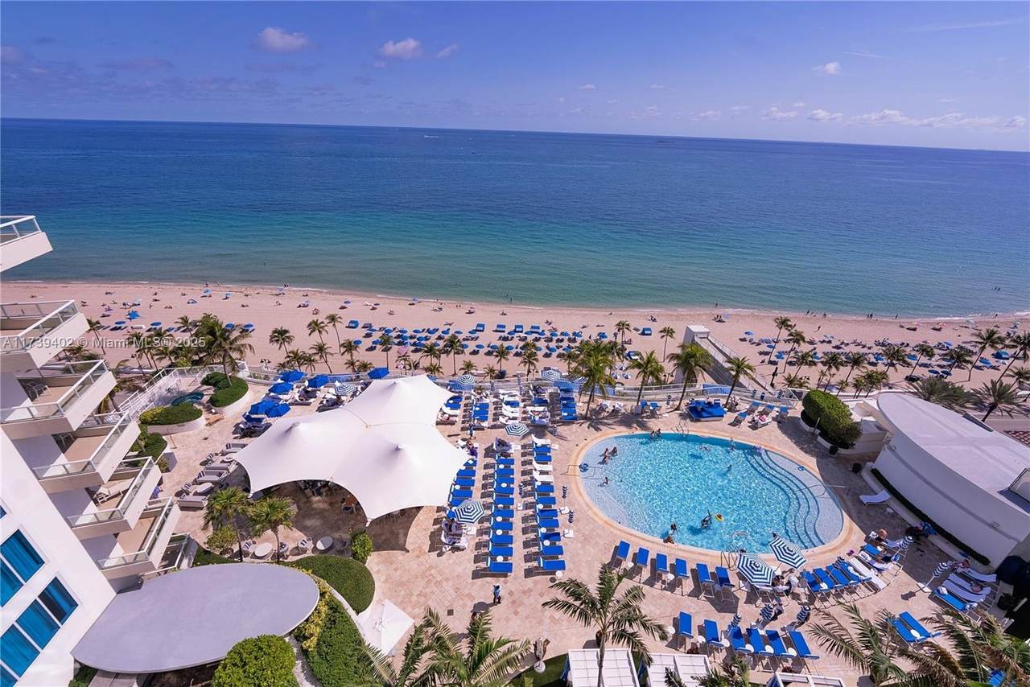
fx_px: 401
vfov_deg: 81.2
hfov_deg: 104.2
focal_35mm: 14
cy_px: 344
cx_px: 515
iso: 100
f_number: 4.5
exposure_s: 1/1000
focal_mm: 14
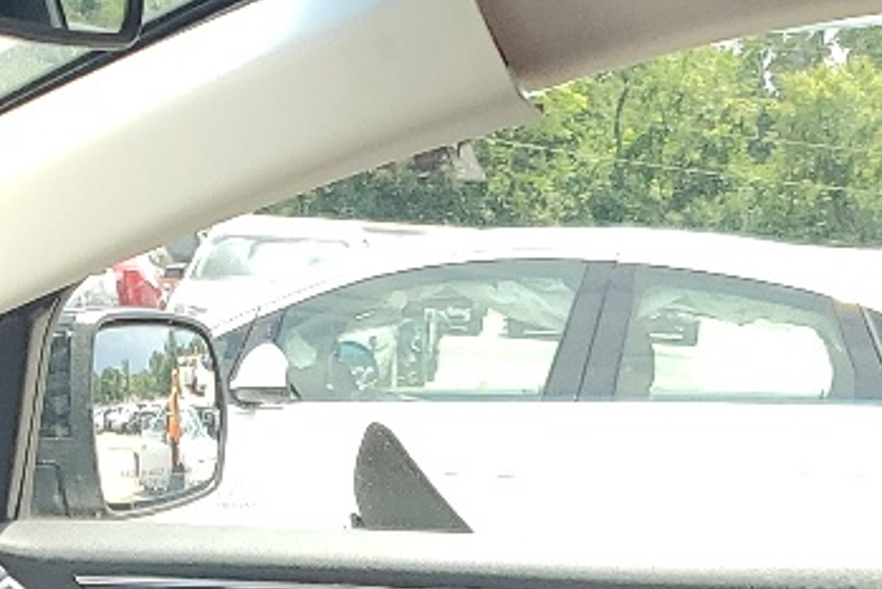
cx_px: 548
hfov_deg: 16.5
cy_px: 1426
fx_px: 3039
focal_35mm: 124
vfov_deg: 9.7
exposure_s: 1/625
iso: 50
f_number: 1.5
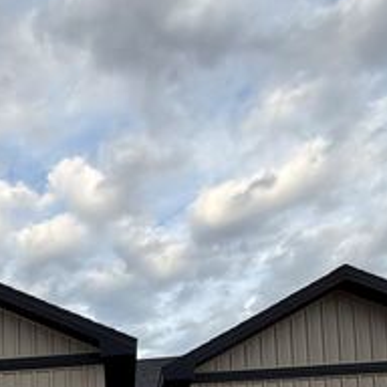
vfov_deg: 30.4
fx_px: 544
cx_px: 69
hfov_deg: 37.5
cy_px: 511
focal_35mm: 43
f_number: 2.2
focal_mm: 2.22
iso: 50
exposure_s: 1/395
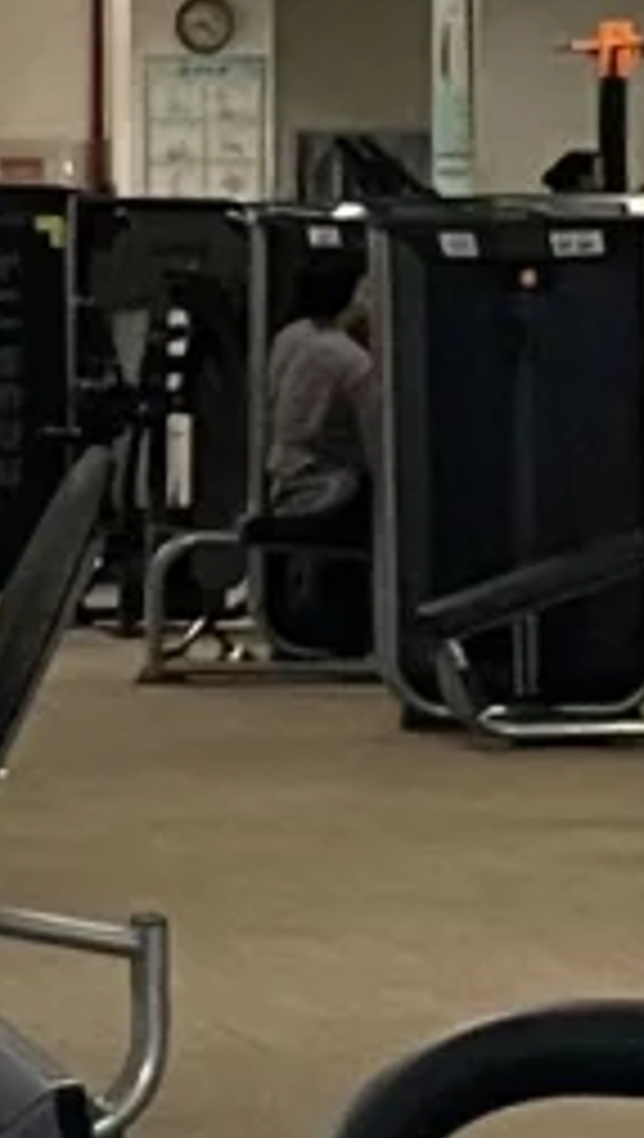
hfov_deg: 6.7
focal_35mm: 161
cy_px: 1219
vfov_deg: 13.1
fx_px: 4870
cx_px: -1455
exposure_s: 1/50
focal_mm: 4.2
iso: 320
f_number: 1.6
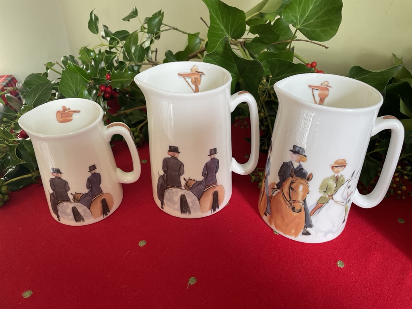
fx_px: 309
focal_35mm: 26
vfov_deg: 53.1
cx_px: 206
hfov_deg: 67.3
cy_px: 154
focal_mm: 4.2
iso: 80
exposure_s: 1/121
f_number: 1.6
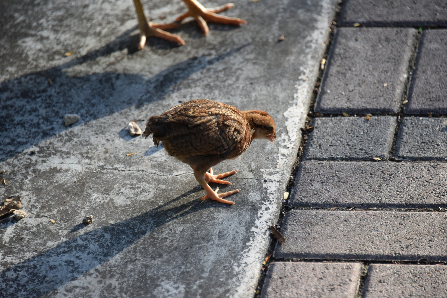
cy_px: 149
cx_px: 224
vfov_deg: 4.6
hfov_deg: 6.9
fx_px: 3726
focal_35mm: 300
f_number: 5.6
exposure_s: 1/640
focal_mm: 300
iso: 1100
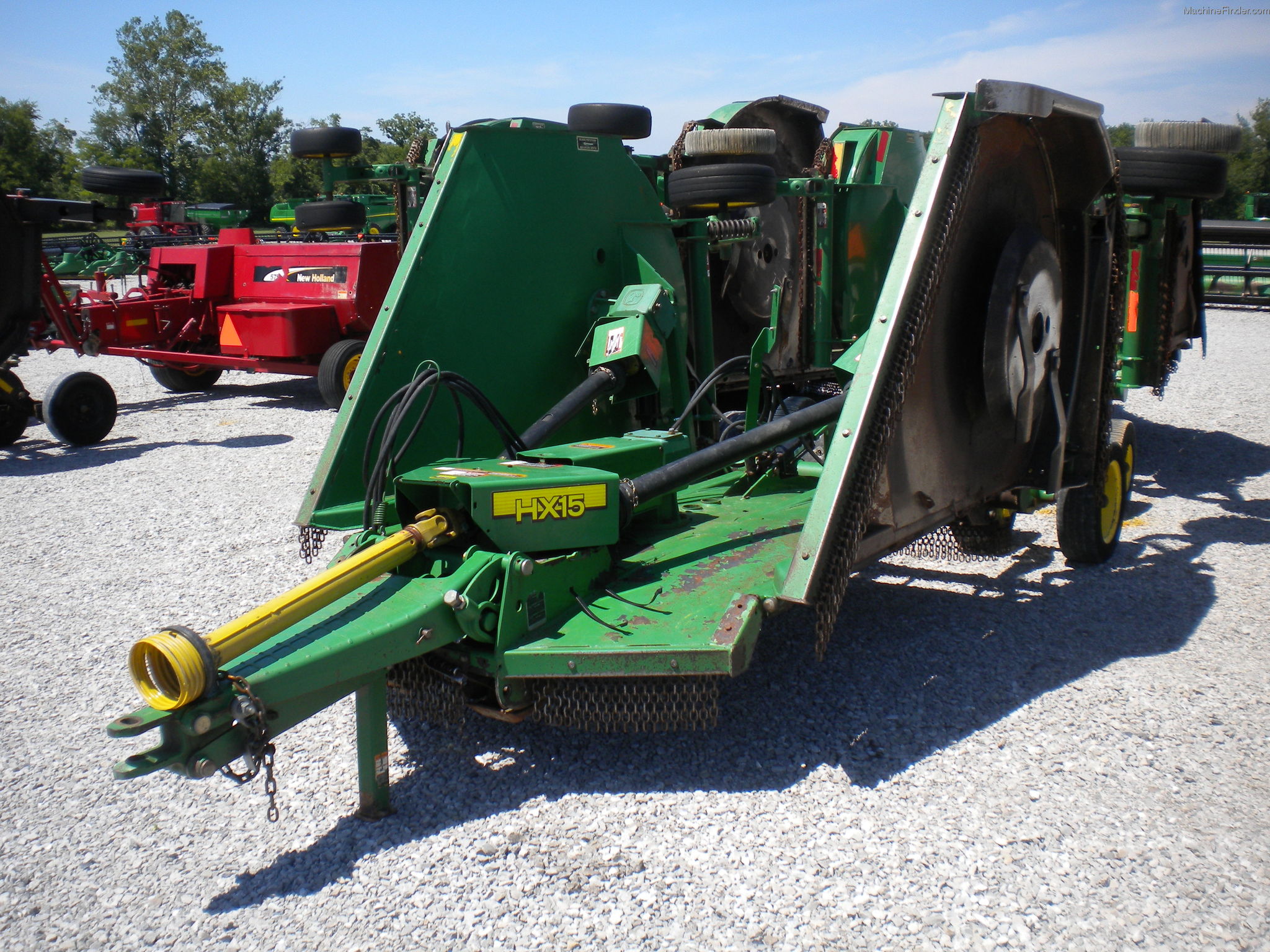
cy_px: 476
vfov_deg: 40.7
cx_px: 635
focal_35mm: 35
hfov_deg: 52.6
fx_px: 1284
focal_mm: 6.3
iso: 80
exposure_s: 1/579
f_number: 4.6
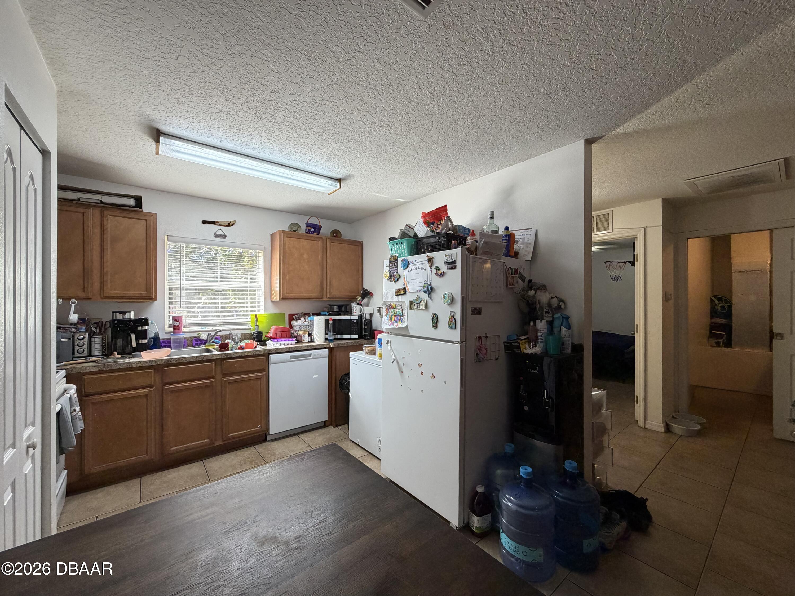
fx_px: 322
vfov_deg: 85.7
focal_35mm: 14
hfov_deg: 102.1
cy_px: 298
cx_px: 398
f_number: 2.2
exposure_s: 1/120
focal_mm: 2.22
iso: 250
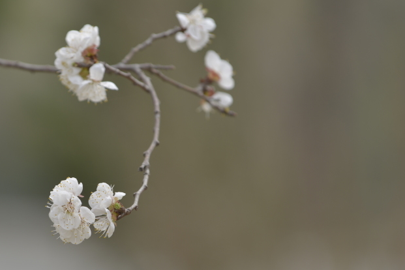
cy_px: 192
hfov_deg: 6.2
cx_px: 74
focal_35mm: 330
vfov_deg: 4.2
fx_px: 3712
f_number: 5.6
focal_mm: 200
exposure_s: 1/320
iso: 100
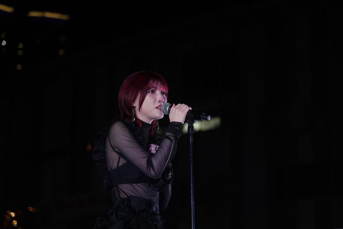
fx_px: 1000
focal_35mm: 105
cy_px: 114
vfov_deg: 13.0
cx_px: 172
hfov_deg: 19.5
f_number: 4
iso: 1600
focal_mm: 105
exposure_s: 1/400
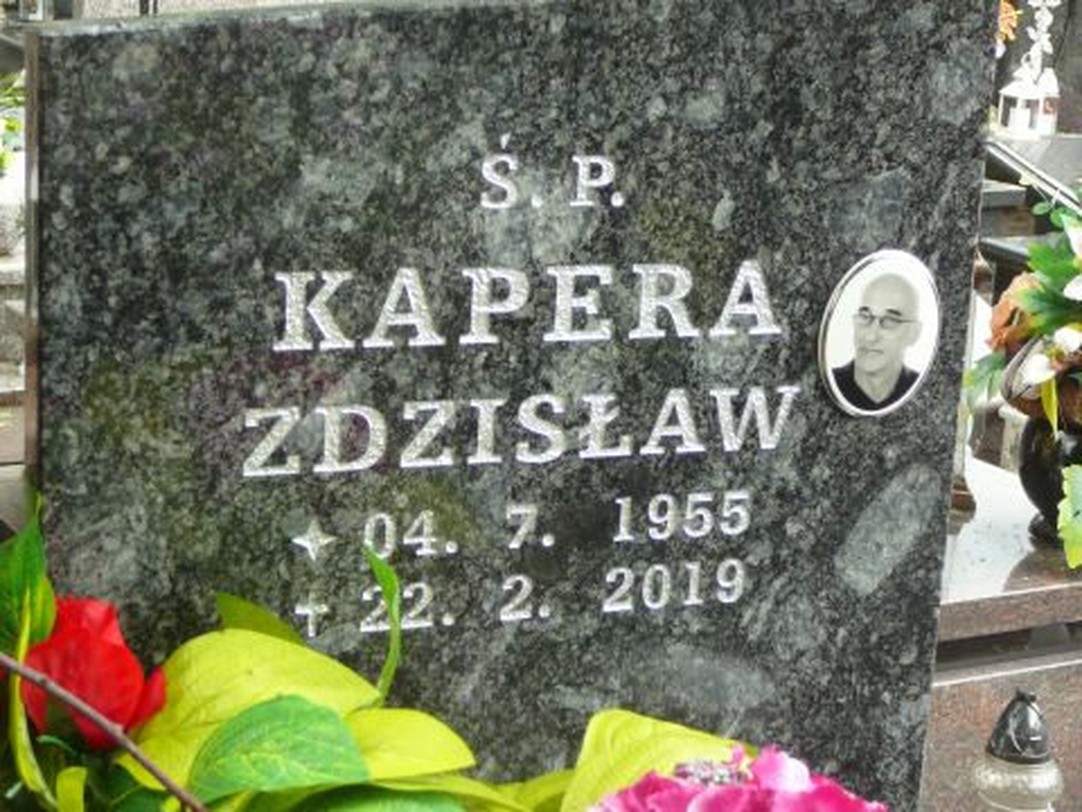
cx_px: 541
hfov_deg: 27.4
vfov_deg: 20.7
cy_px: 406
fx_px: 2219
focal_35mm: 71
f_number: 3.7
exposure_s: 1/50
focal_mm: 10.5
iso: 100
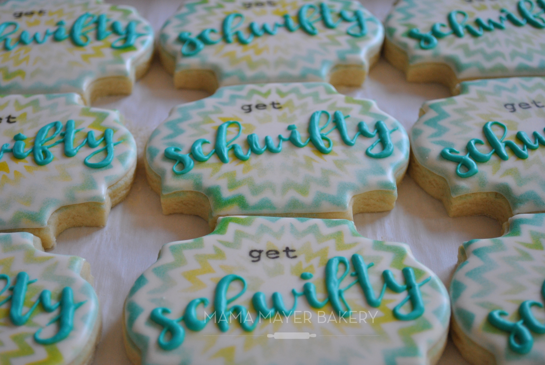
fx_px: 955
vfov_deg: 21.6
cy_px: 182
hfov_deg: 31.9
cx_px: 272
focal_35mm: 63
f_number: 5.3
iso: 360
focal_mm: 42
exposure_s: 1/30
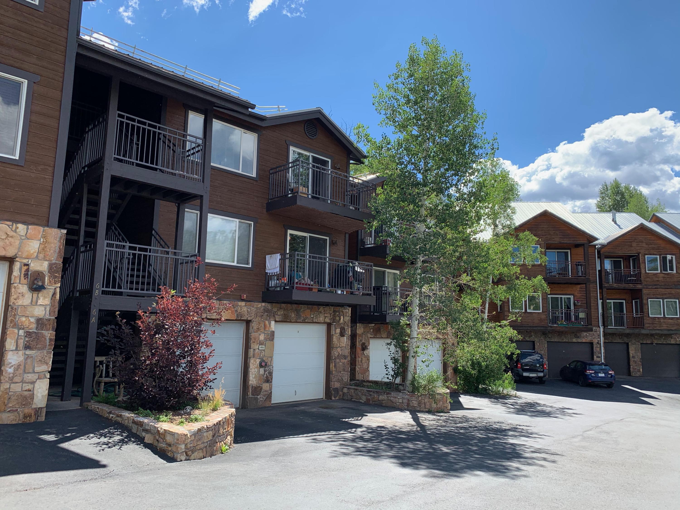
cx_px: 340
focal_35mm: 26
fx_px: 511
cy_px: 255
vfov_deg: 53.1
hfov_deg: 67.3
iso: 25
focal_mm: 4.25
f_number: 1.8
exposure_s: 1/1076
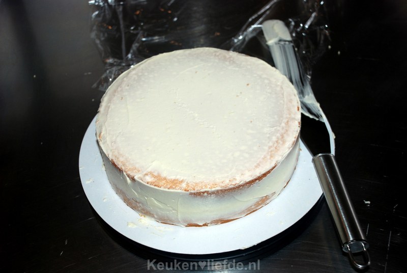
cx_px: 204
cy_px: 136
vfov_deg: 23.9
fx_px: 645
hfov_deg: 35.0
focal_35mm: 57
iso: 200
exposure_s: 1/60
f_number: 4.5
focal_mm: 38
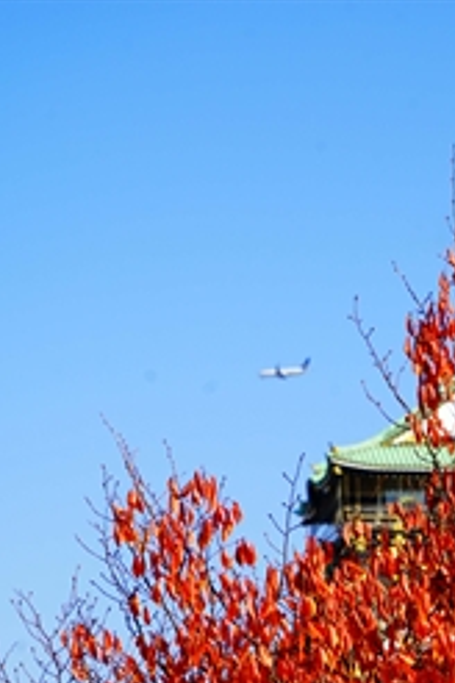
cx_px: 343
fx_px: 3697
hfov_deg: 7.0
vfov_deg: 10.5
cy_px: 553
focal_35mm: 195
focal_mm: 120
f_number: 8
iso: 100
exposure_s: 1/250
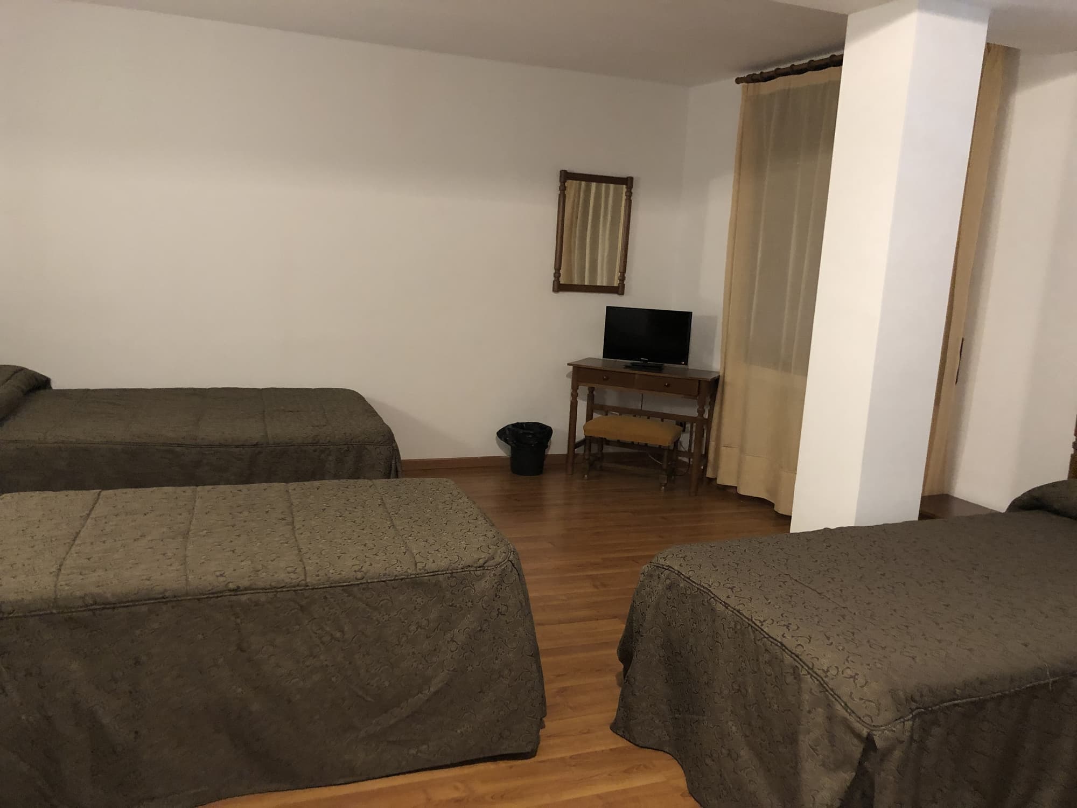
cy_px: 404
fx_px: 871
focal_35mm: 28
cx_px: 538
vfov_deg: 49.7
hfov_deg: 63.4
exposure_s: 1/4
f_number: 1.8
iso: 100
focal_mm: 4
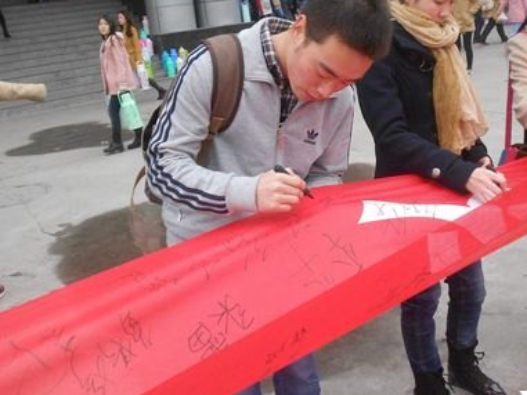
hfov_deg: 44.7
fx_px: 640
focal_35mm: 42
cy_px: 160
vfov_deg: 34.3
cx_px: 302
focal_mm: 6
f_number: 3.6
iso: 400
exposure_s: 1/250
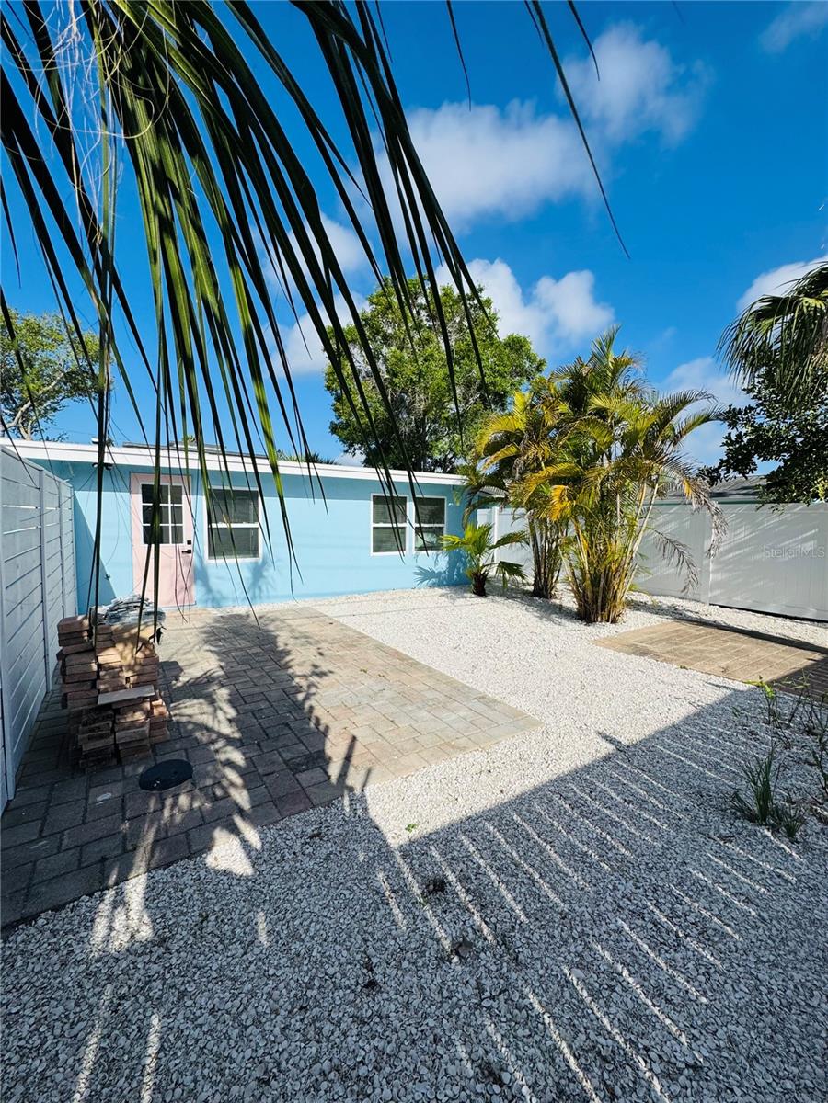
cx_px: 414
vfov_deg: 102.1
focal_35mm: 14
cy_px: 552
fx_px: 446
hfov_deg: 85.7
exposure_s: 1/3906
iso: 40
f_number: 2.2
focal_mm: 2.22
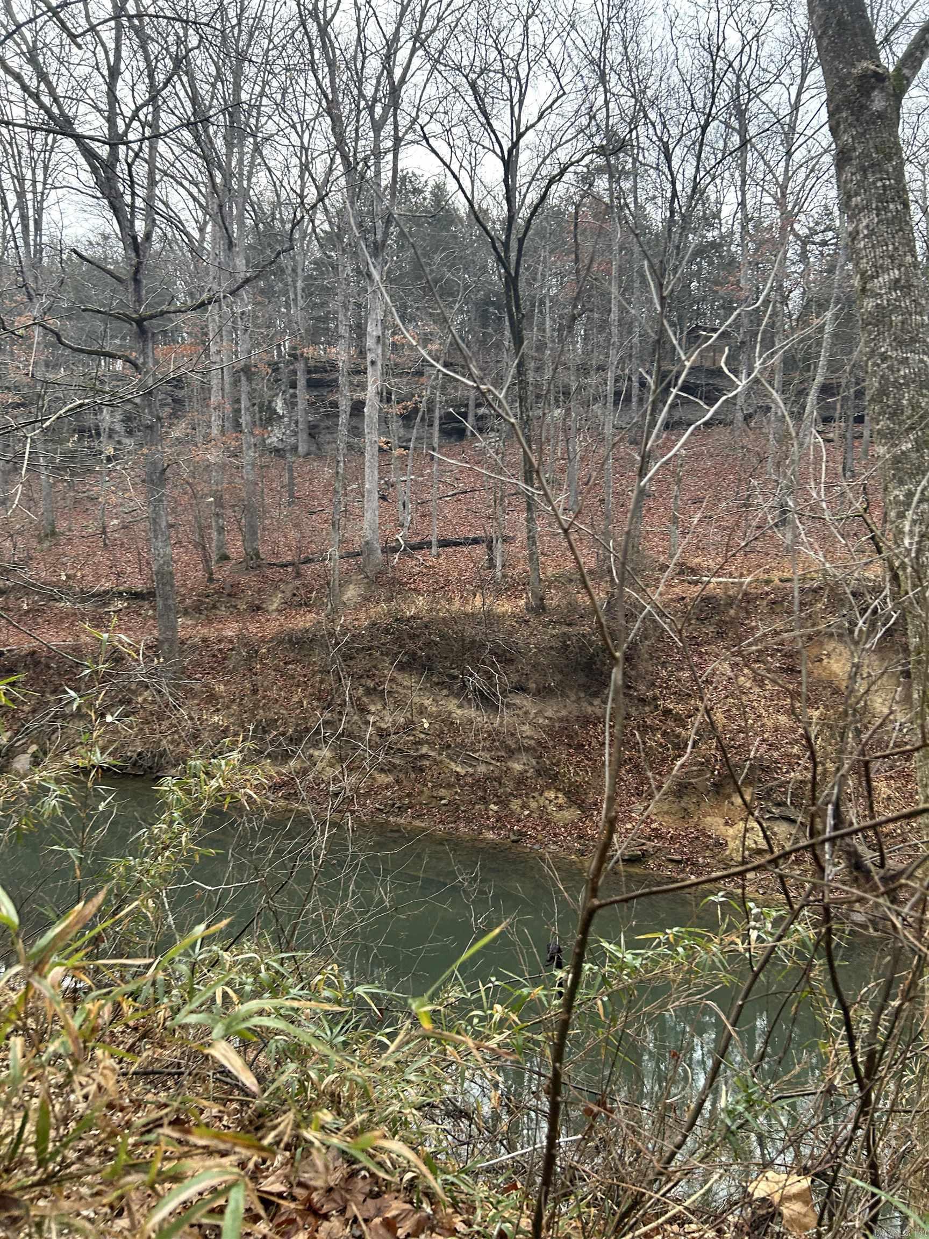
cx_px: 464
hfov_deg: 53.1
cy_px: 620
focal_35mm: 26
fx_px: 930
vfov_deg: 67.3
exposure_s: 1/115
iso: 125
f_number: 1.5
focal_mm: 5.7
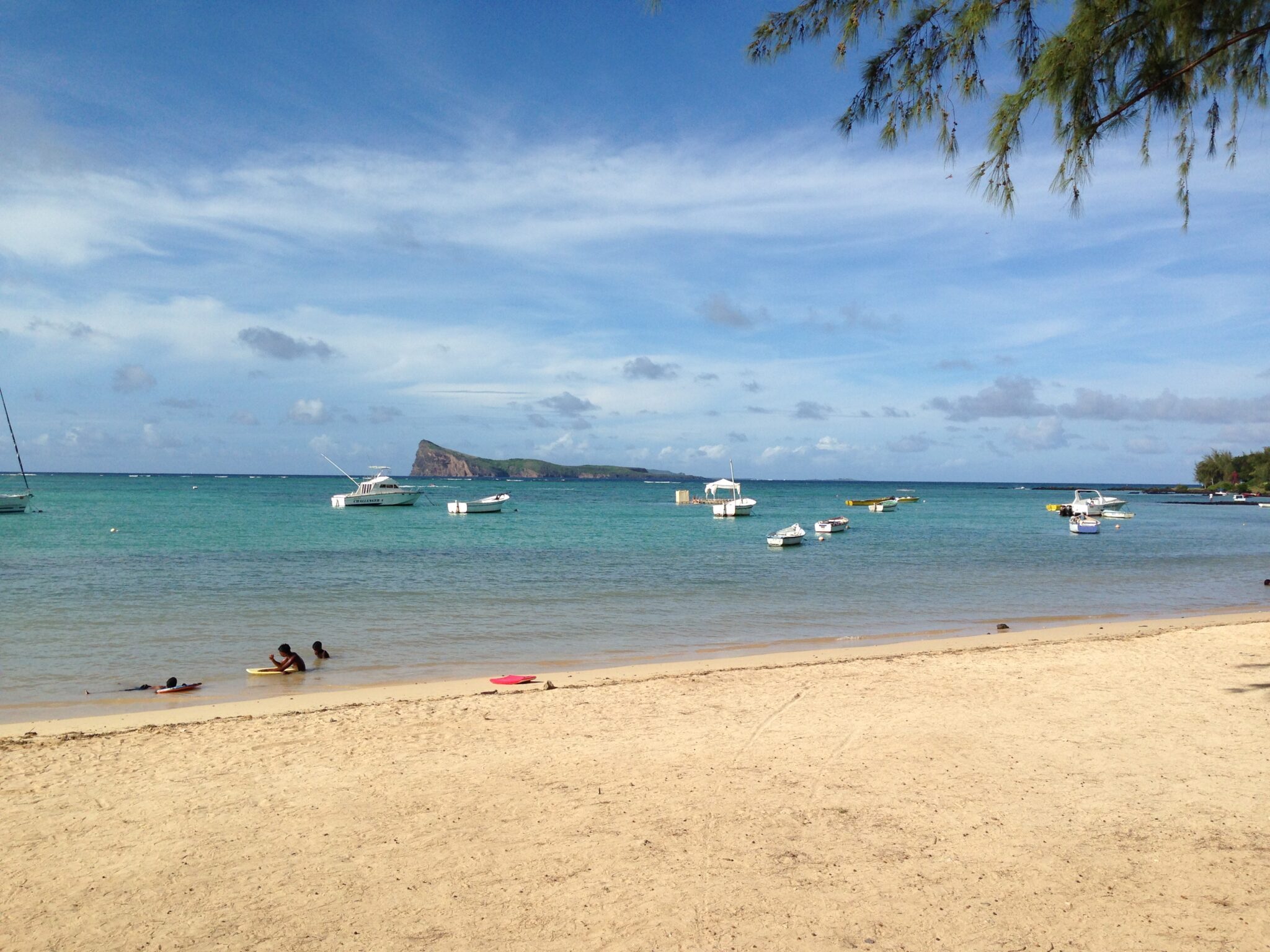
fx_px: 1211
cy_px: 476
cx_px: 635
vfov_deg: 42.9
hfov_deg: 55.4
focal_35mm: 33
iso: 50
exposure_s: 1/2857
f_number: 2.4
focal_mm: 4.12
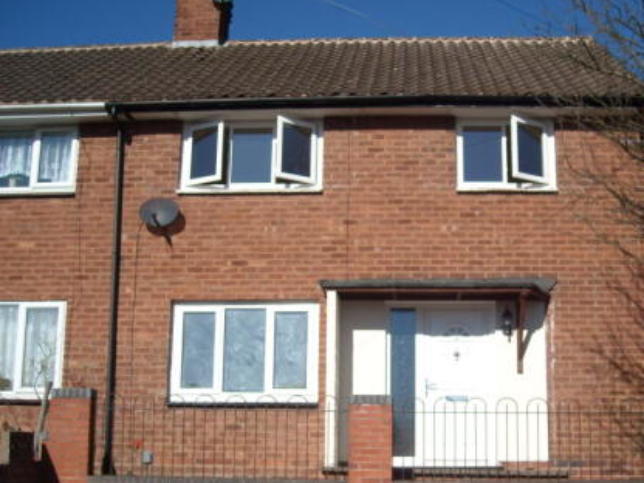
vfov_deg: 29.5
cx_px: 389
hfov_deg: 38.7
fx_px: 912
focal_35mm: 49
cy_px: 310
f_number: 5.6
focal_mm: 5.7
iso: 64
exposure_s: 1/402
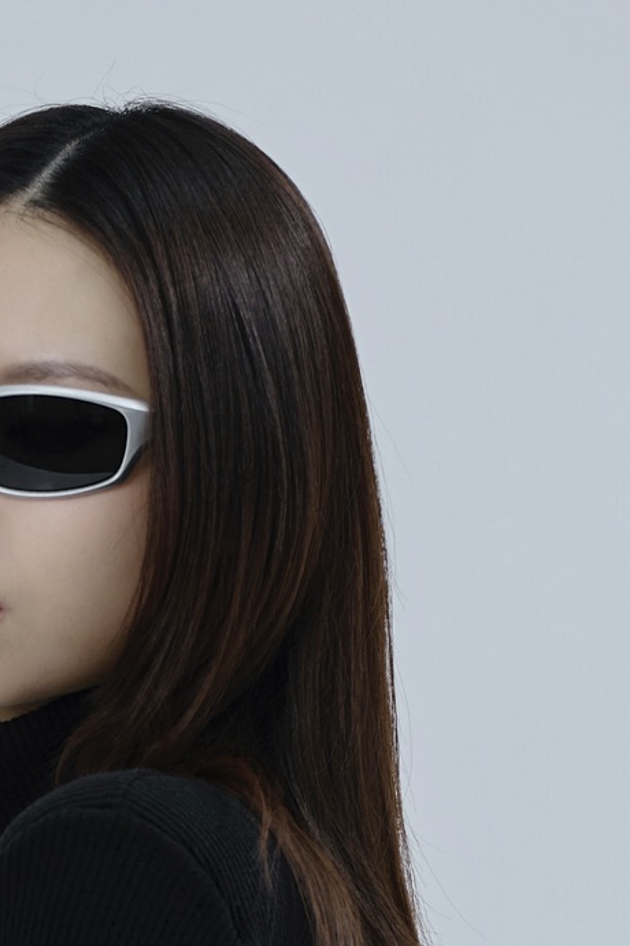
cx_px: -53
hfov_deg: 3.2
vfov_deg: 4.7
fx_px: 11403
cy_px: 1358
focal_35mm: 434
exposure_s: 1/200
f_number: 4.5
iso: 320
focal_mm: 125
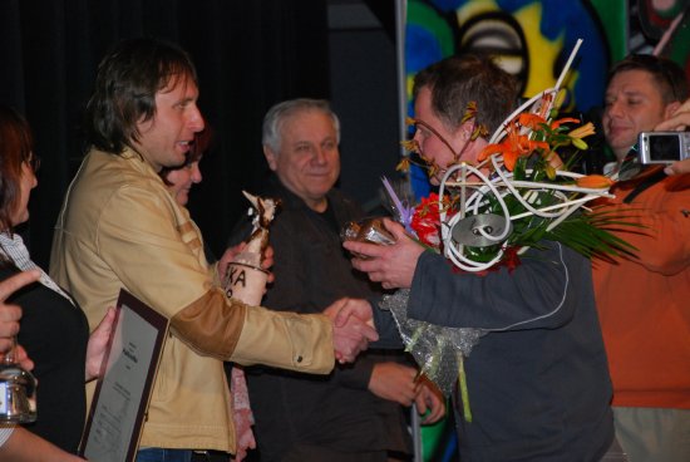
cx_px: 345
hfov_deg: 13.9
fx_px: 2820
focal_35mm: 147
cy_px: 231
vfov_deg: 9.4
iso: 900
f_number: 5.6
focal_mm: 98
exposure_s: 1/60
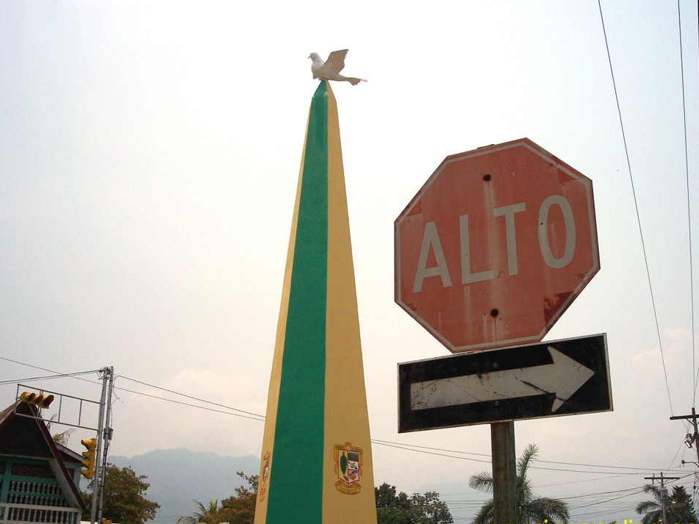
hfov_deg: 44.8
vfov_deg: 34.3
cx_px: 363
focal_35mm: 42
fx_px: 848
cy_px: 268
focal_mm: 8
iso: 100
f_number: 5.6
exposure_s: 1/1500
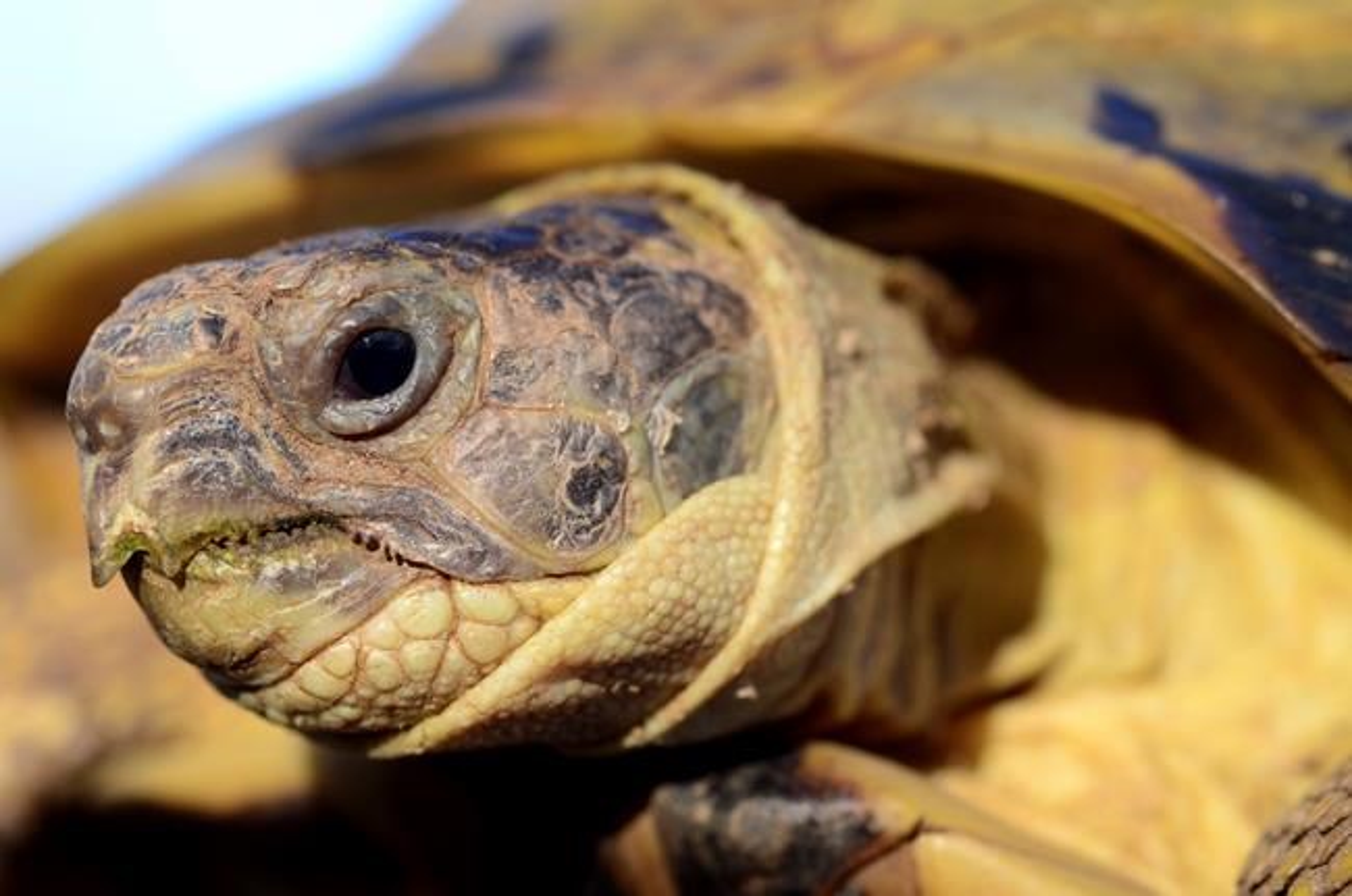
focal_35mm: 105
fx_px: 3937
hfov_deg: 19.5
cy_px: 448
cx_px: 676
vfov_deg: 13.0
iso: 320
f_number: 6.3
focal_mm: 70
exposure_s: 1/320
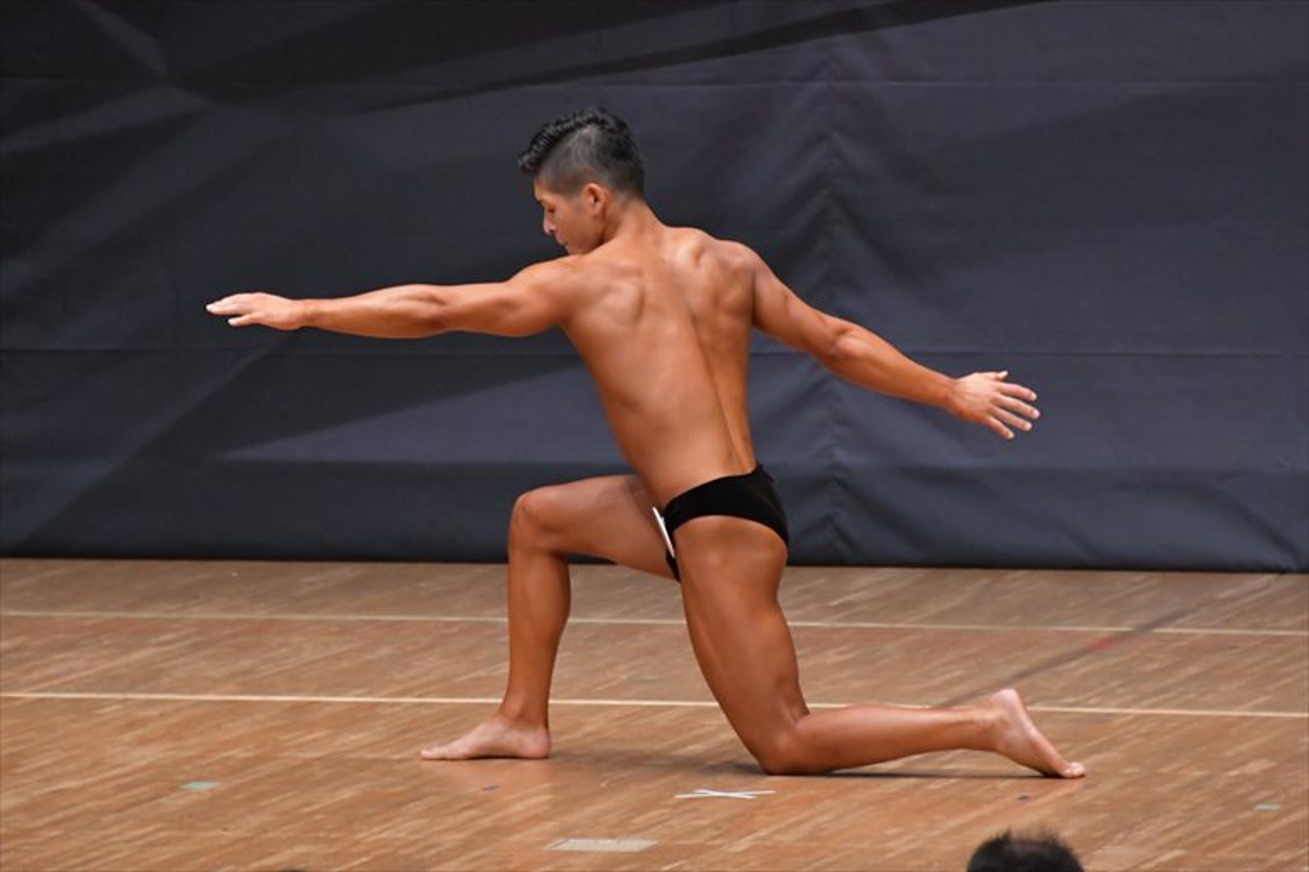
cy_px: 436
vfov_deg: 3.7
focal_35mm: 375
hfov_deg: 5.5
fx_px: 13629
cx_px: 654
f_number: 5.6
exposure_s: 1/400
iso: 6400
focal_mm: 250
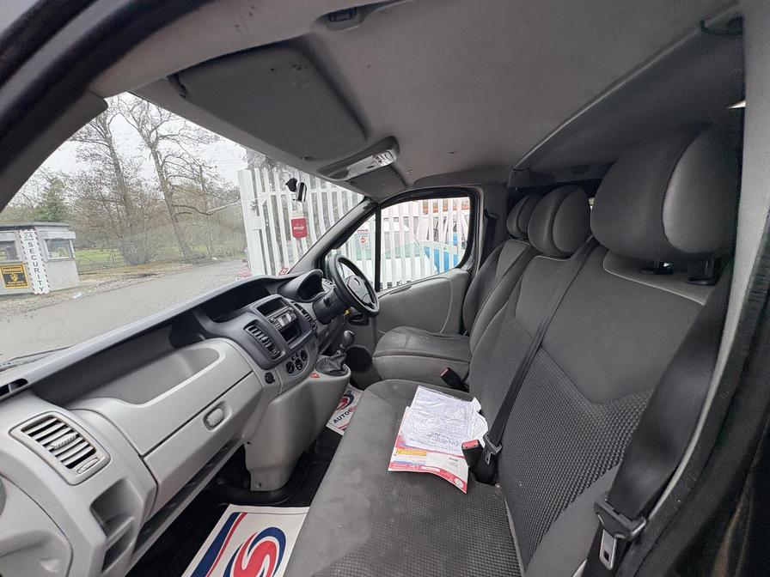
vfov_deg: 85.7
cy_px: 288
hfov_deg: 102.1
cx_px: 385
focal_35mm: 14
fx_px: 311
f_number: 2.2
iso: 80
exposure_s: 1/99
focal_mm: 2.22
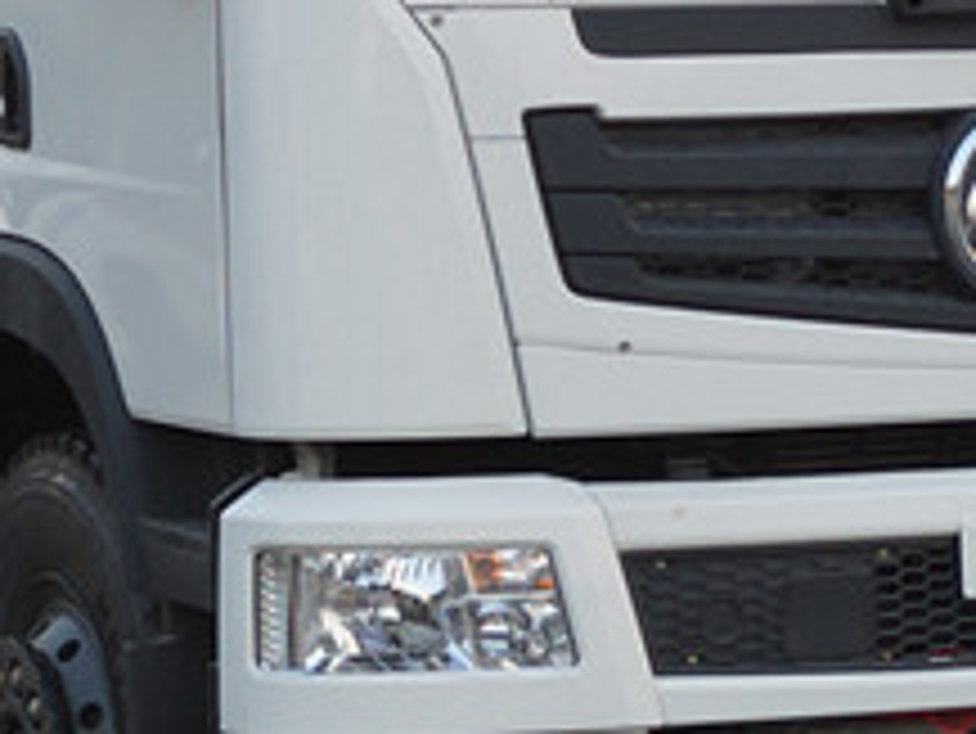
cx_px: 526
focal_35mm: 92
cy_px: 401
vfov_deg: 16.1
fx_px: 2595
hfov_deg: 21.3
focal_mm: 4.28
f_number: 1.7
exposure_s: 1/100
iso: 139
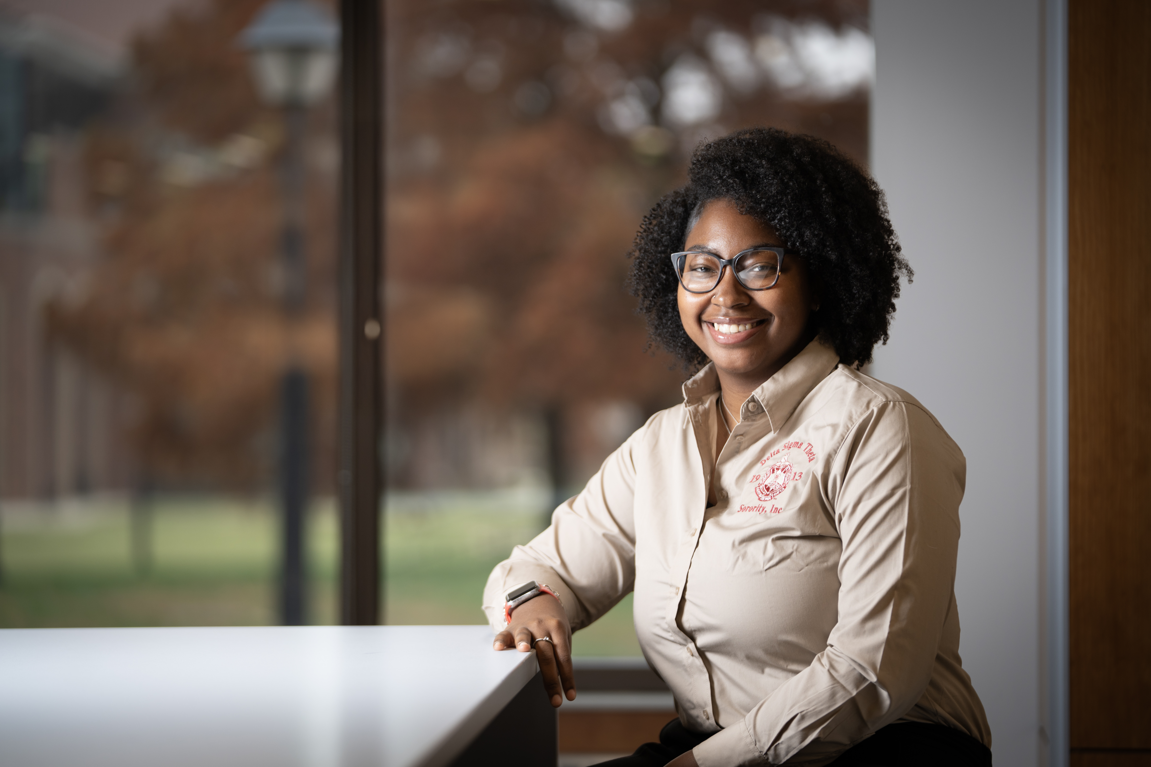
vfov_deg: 11.0
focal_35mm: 125
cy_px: 384
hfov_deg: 16.4
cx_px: 576
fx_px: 3996
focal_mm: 125
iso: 200
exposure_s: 1/160
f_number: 2.8
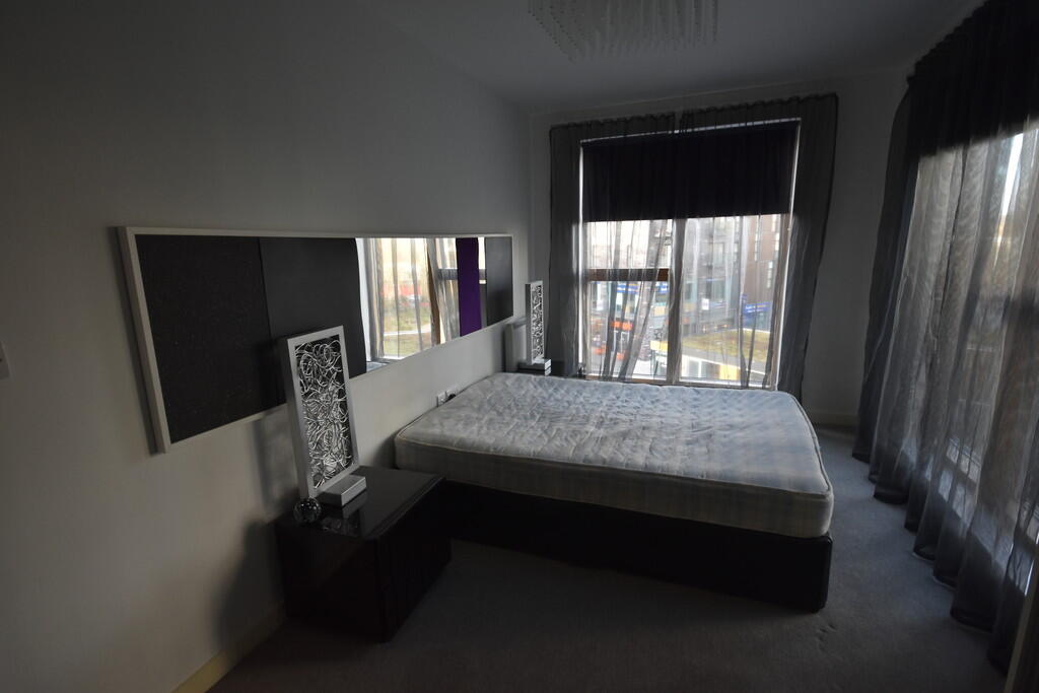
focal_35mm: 18
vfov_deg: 67.4
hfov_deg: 90.0
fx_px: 520
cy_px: 346
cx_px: 520
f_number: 4.5
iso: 900
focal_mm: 12
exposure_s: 1/125
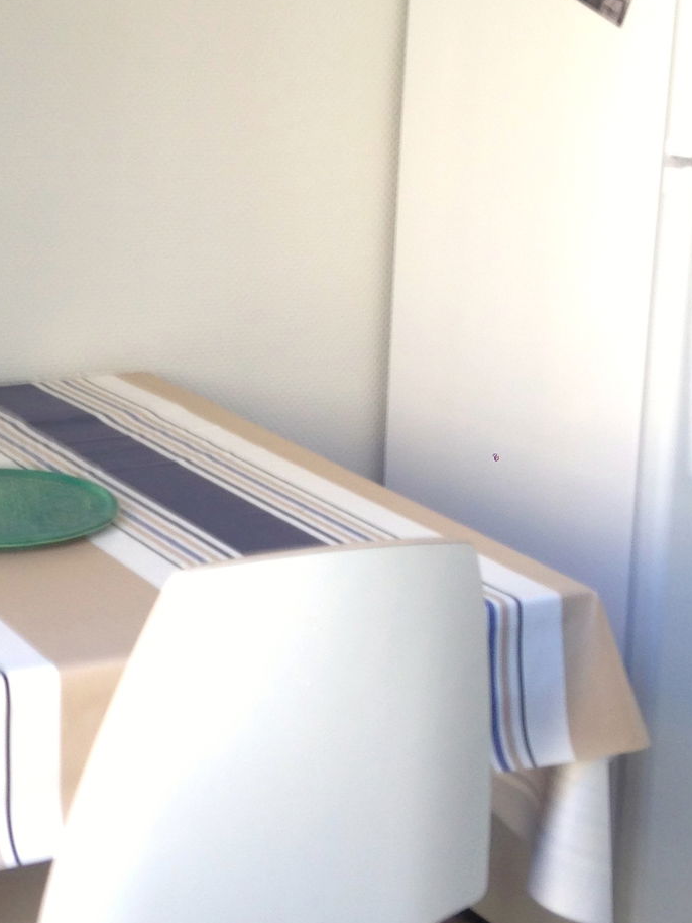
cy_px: 367
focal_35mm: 77
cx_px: 42
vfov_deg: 25.3
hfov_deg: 18.8
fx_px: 2051
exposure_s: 1/20
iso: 50
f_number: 2.4
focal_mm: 4.12
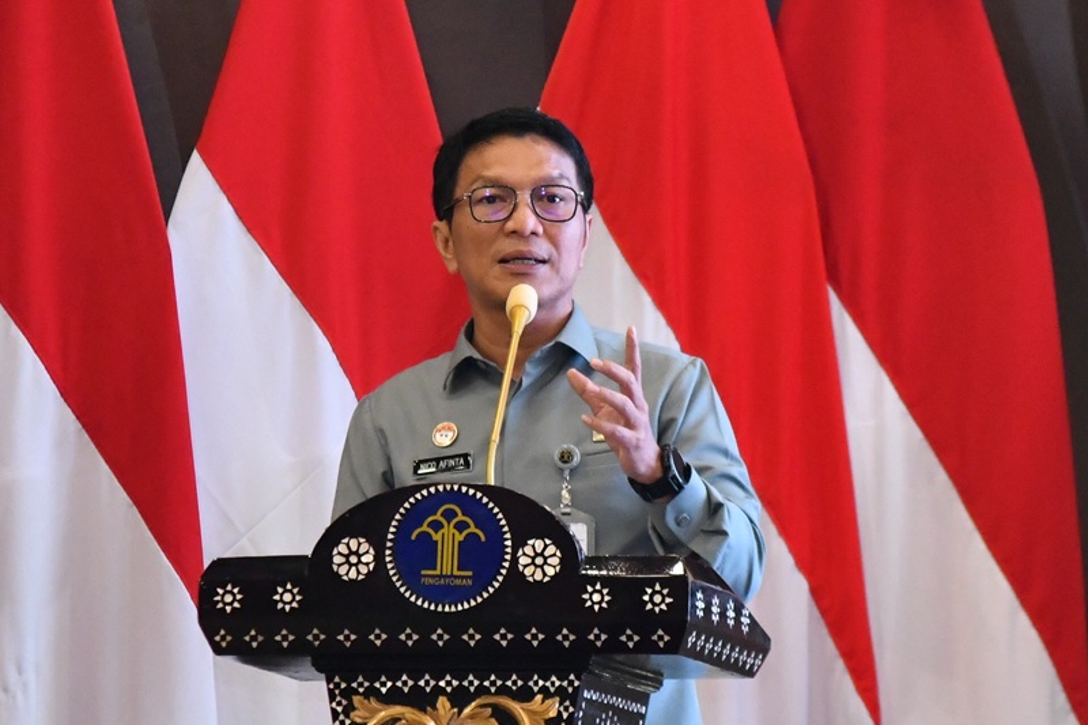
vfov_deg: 11.4
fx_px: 3626
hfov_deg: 17.1
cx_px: 544
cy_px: 362
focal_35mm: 120
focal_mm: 120
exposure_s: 1/125
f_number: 4
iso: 3200
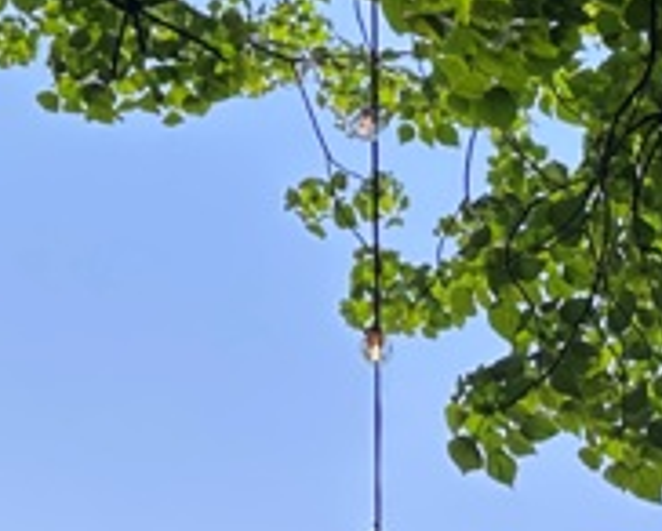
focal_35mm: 103
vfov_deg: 14.1
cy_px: -236
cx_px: -4
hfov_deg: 18.1
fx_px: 2020
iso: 80
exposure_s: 1/256
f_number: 1.78
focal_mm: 6.86
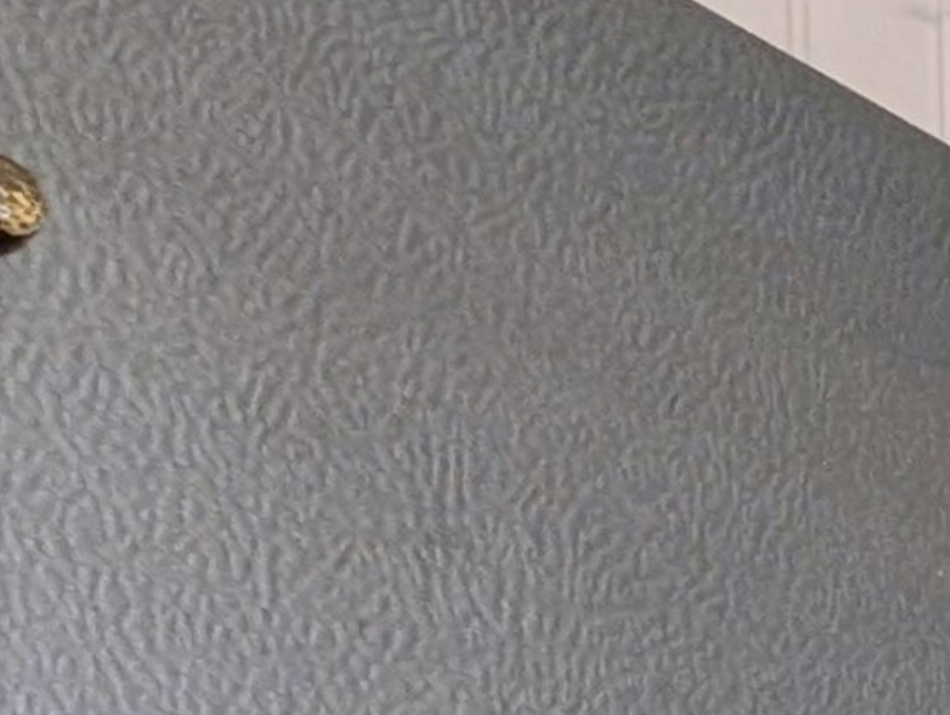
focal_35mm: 87
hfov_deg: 10.1
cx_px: 3178
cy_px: 1406
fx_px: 2390
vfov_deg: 14.3
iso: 57
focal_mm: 2.23
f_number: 1.95
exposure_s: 1/24
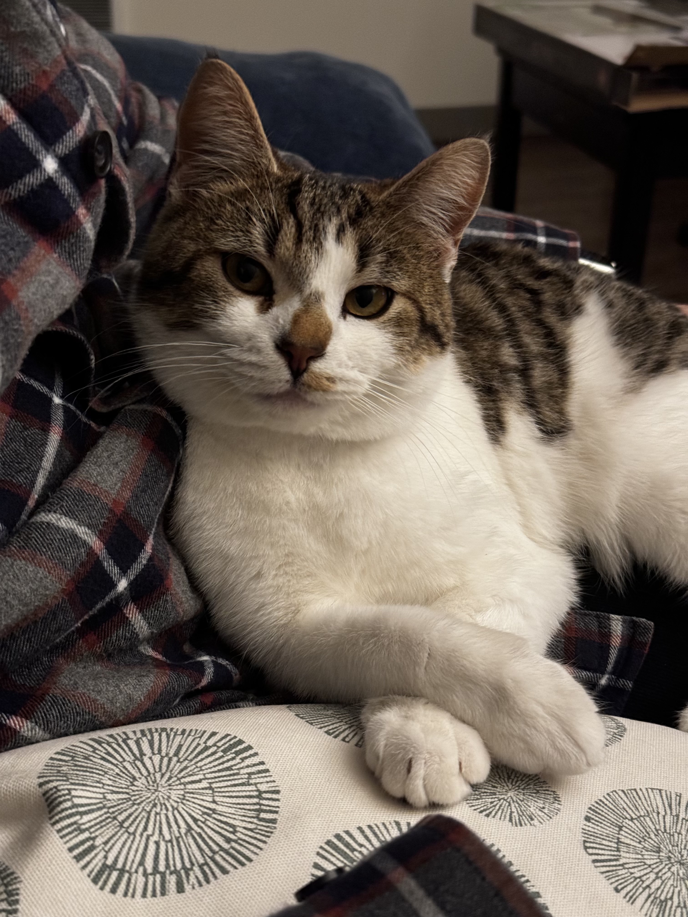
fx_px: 1272
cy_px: 458
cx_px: 344
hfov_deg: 30.3
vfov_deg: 39.7
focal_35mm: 48
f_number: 1.78
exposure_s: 1/31
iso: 500
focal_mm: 6.86
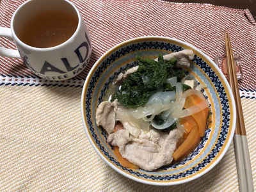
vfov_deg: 49.7
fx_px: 207
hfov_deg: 63.4
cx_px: 128
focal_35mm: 28
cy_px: 96
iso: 80
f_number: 1.8
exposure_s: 1/15
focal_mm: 4
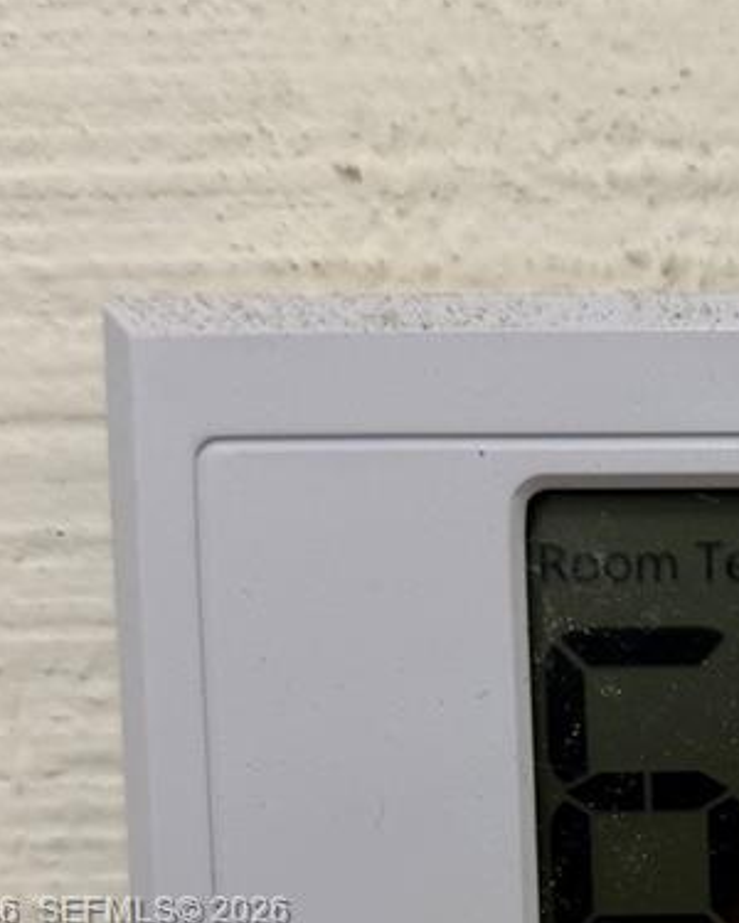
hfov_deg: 19.0
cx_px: 941
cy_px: 913
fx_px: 2050
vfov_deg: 24.3
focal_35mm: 75
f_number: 1.78
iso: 100
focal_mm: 6.76
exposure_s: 1/120
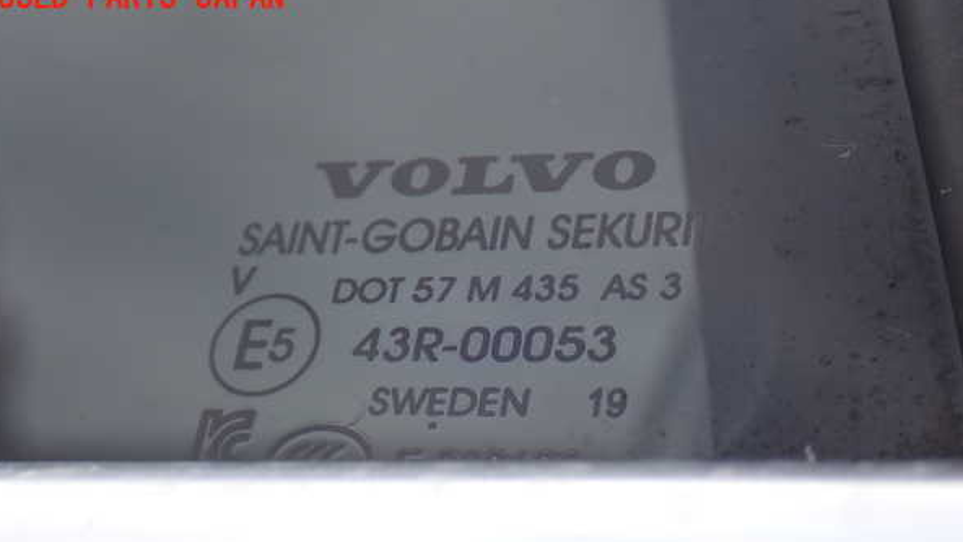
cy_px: 343
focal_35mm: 74
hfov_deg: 28.6
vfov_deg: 16.3
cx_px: 477
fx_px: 1890
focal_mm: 11.88
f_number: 3.8
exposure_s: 1/200
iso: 100
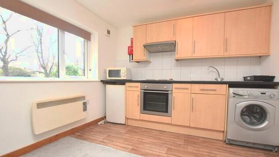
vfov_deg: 66.9
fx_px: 118
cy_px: 87
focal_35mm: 16
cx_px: 141
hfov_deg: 99.4
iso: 800
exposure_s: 1/100
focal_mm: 10
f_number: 5
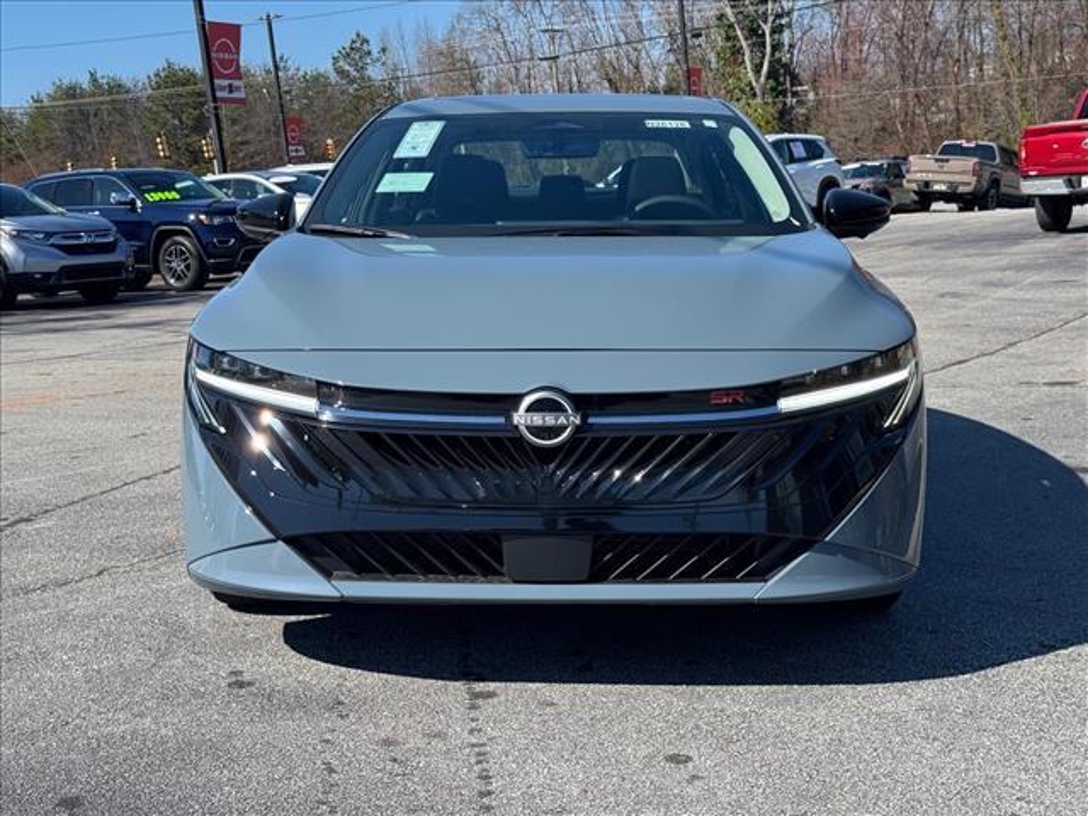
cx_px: 544
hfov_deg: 39.7
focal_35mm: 48
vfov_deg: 30.3
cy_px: 408
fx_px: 1509
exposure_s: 1/2513
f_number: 1.78
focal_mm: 6.76
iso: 64
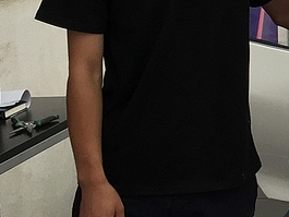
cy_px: -22
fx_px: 1169
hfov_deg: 12.1
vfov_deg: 10.5
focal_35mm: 140
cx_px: 630
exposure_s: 1/50
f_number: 2.2
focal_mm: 4.15
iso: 32
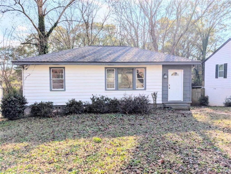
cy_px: 87
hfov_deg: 71.5
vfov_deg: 56.9
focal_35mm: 24
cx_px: 116
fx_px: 160
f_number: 1.68
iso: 19
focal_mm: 6.9
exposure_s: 1/9346
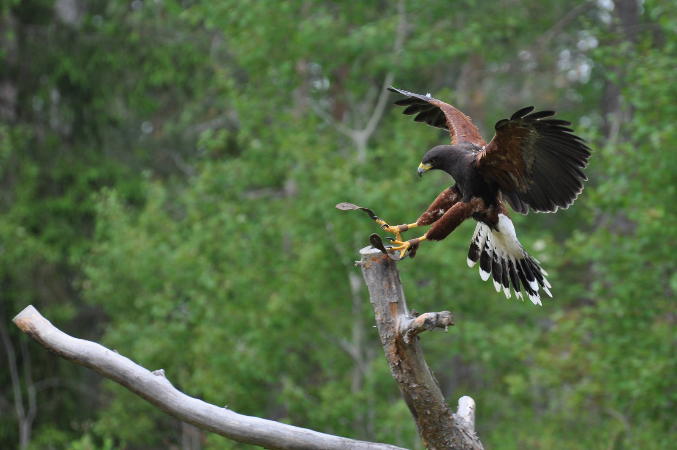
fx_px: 6199
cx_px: 338
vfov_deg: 4.2
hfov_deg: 6.3
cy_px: 225
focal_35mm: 330
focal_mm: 220
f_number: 5.3
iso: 400
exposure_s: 1/400
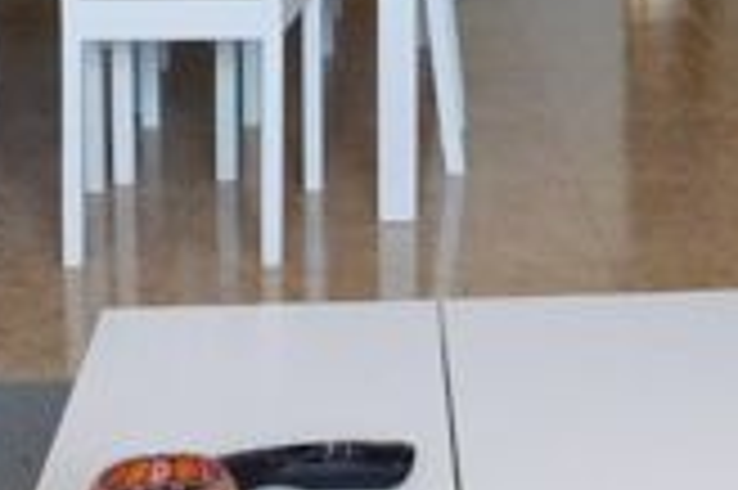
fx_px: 2109
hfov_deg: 19.7
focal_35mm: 103
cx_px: 547
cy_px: -252
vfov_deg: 12.6
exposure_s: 1/30
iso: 220
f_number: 3
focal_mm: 4
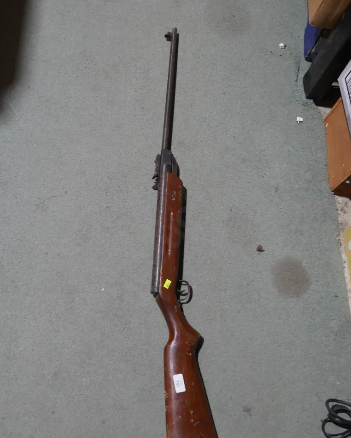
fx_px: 545
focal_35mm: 42
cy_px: 233
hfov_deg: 35.7
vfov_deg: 43.8
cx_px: 175
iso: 640
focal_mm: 20
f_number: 5
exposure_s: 1/60
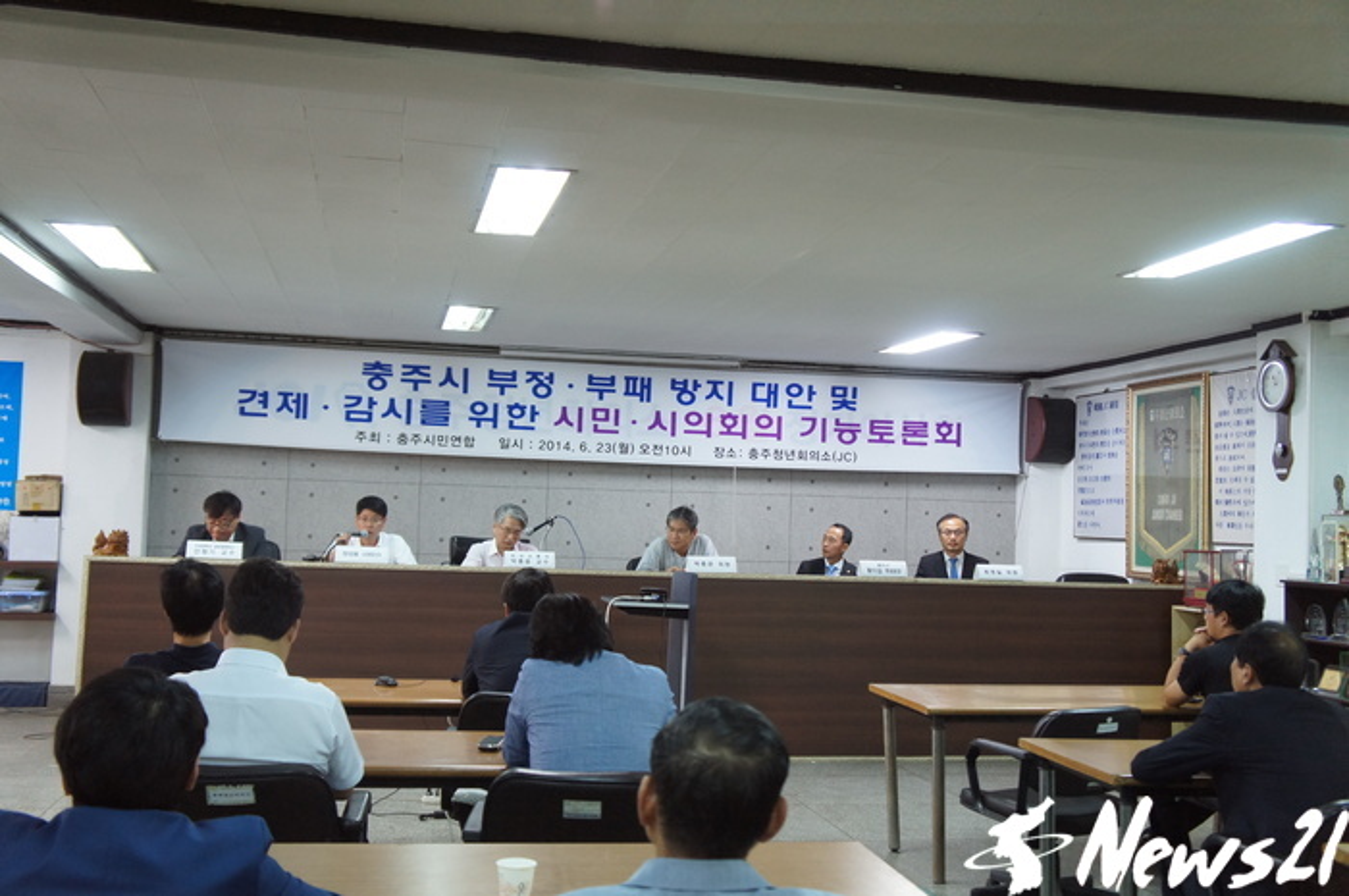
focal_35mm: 40
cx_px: 674
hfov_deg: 48.0
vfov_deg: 32.9
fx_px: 1516
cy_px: 448
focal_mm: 27
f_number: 4
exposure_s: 1/250
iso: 4000
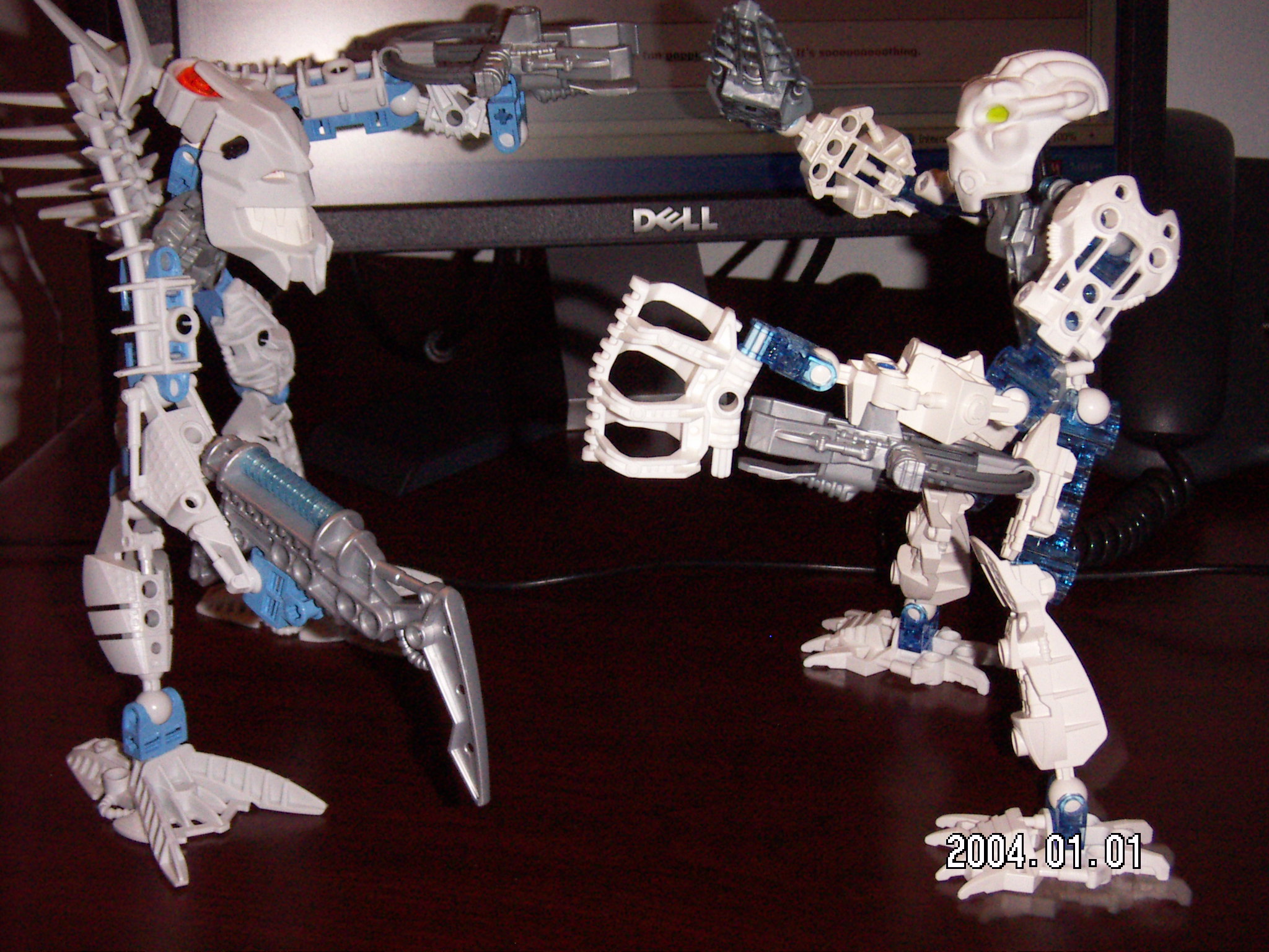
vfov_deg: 24.4
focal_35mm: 60
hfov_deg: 32.2
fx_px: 2200
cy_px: 476
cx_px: 634
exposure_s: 1/60
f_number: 6.7
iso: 200
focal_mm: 8
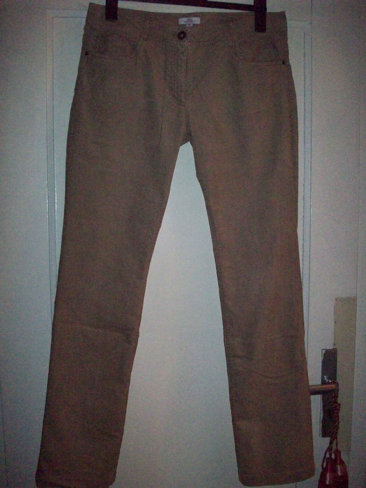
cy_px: 244
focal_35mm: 37
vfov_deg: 50.1
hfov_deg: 38.7
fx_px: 522
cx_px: 183
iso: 800
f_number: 2.8
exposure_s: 1/128
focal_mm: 6.2
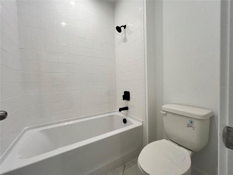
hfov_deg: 106.2
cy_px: 88
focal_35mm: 13
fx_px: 87
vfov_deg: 89.9
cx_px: 116
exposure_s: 1/120
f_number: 1.8
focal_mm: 1.57
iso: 64
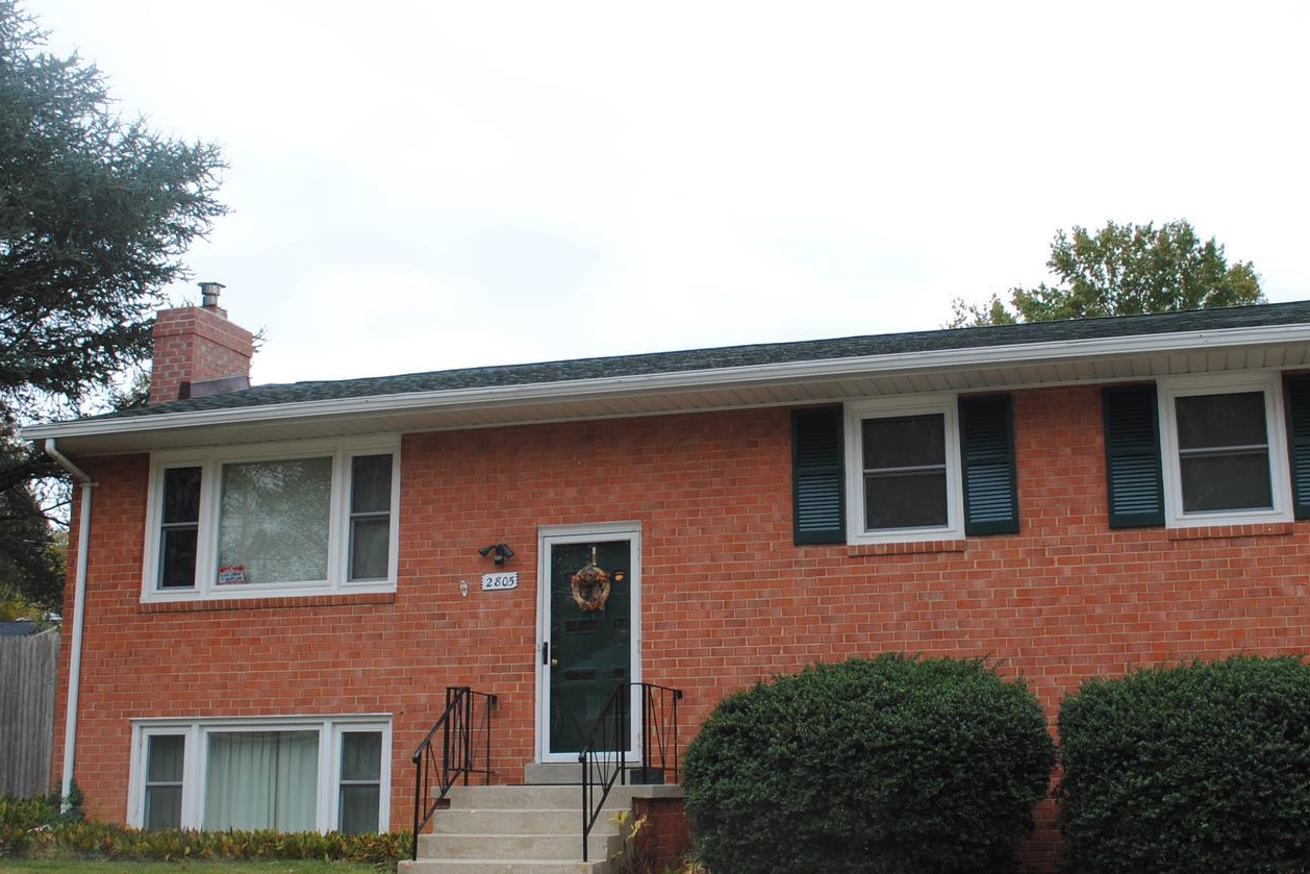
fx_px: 1601
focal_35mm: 44
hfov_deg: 44.4
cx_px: 746
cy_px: 405
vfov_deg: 30.5
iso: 100
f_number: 5.6
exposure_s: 1/200
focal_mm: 18
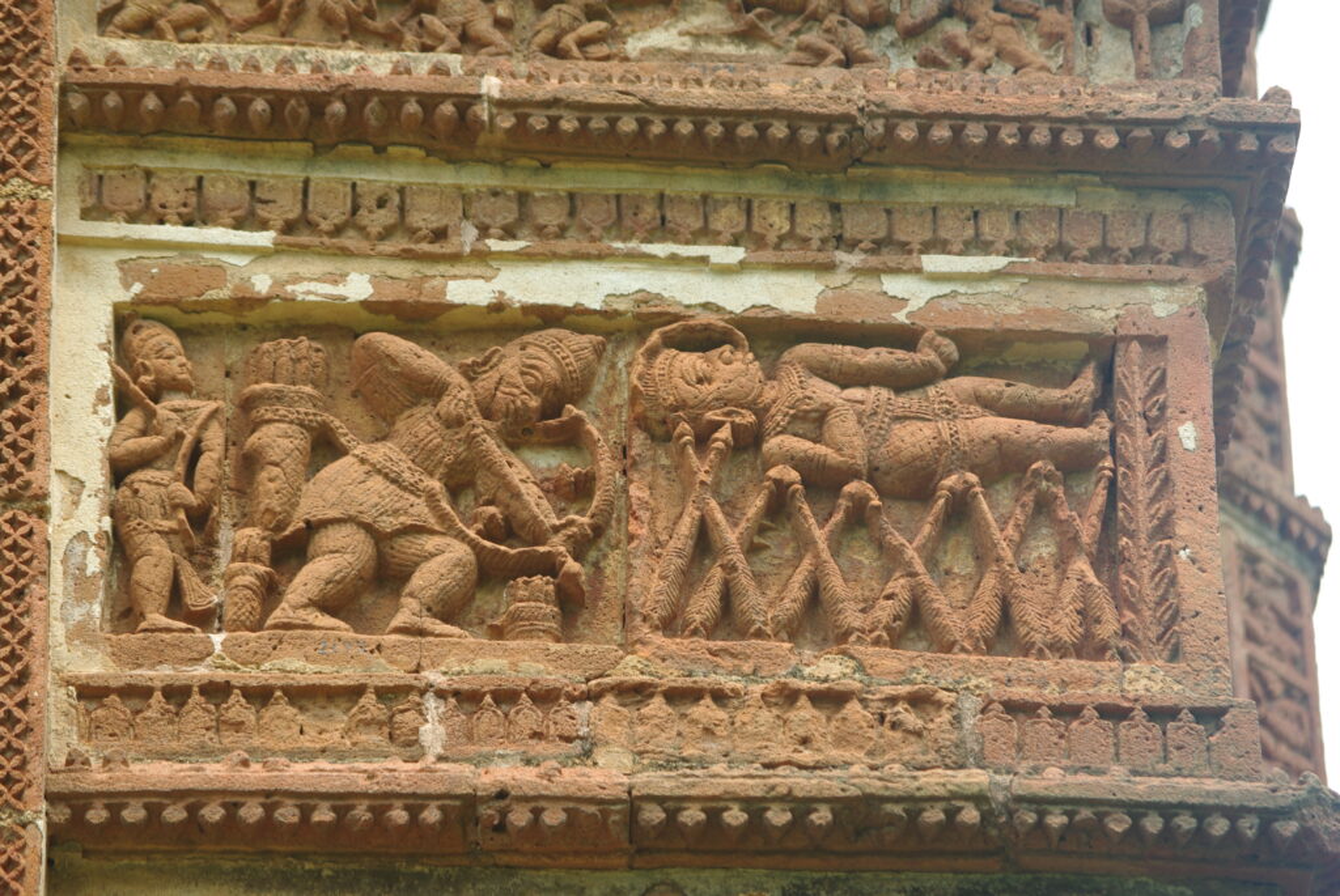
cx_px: 670
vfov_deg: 7.4
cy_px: 448
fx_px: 6967
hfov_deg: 11.0
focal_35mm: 187
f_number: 7.1
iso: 100
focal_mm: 125
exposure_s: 1/100
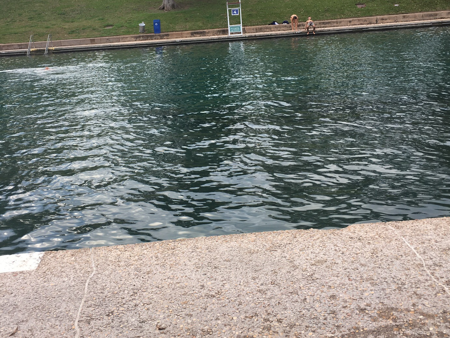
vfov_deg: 33.3
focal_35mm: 43
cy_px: 114
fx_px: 559
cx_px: 187
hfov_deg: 43.7
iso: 25
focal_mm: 4.15
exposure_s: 1/124
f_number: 2.2
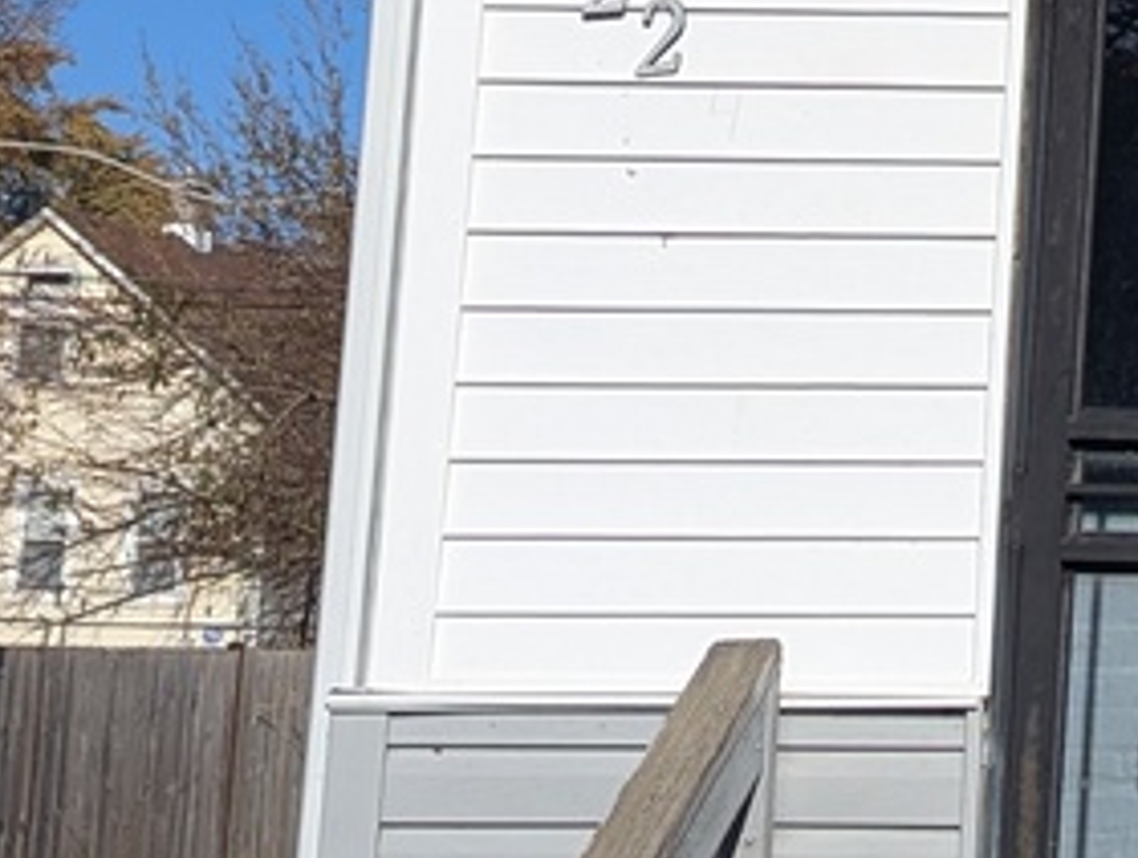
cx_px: 2215
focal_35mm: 123
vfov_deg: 12.0
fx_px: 4051
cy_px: 94
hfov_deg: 13.8
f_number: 1.85
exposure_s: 1/4926
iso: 62
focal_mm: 6.81
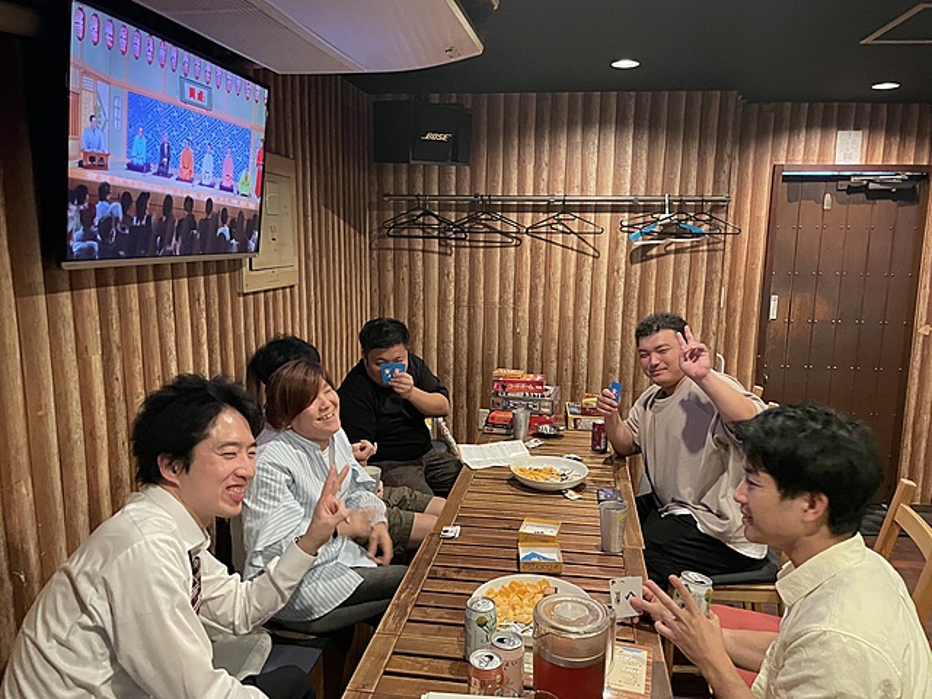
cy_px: 350
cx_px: 466
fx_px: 700
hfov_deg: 67.3
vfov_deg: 53.1
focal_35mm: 26
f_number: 1.6
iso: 800
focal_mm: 4.2
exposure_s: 1/30
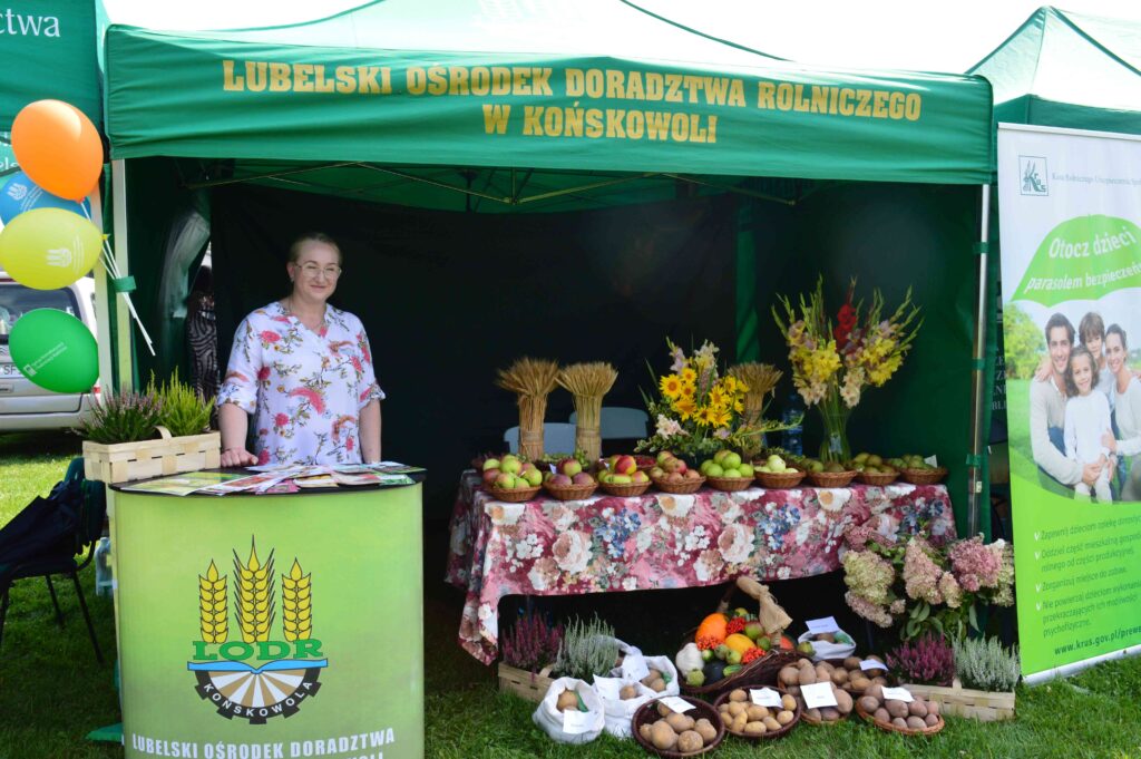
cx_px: 570
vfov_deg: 43.5
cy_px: 380
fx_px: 950
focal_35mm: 30
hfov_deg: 62.0
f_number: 10
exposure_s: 1/200
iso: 400
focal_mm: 20
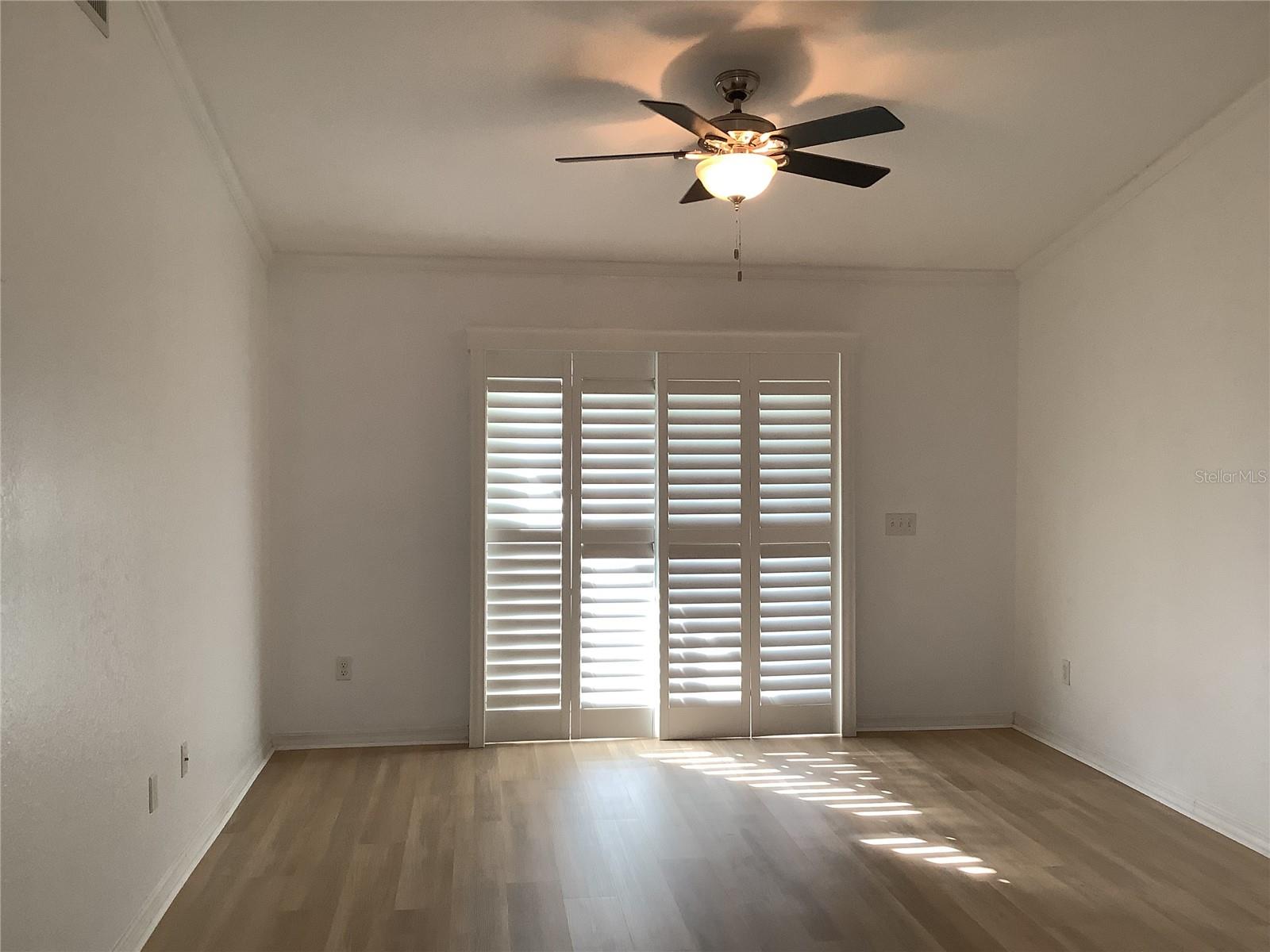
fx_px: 1137
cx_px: 635
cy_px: 476
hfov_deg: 58.4
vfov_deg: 45.4
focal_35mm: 31
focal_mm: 3.3
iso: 64
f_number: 2.4
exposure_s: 1/60
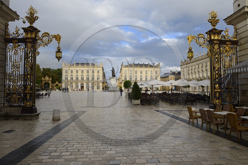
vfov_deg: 53.1
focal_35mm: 24
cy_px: 82
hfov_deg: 73.8
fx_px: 165
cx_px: 124
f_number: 13
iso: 200
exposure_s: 1/160
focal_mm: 24
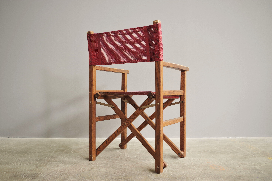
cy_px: 90
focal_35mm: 31
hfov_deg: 60.3
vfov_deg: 42.3
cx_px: 136
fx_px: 234
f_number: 4
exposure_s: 1/8
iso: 100
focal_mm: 21.25
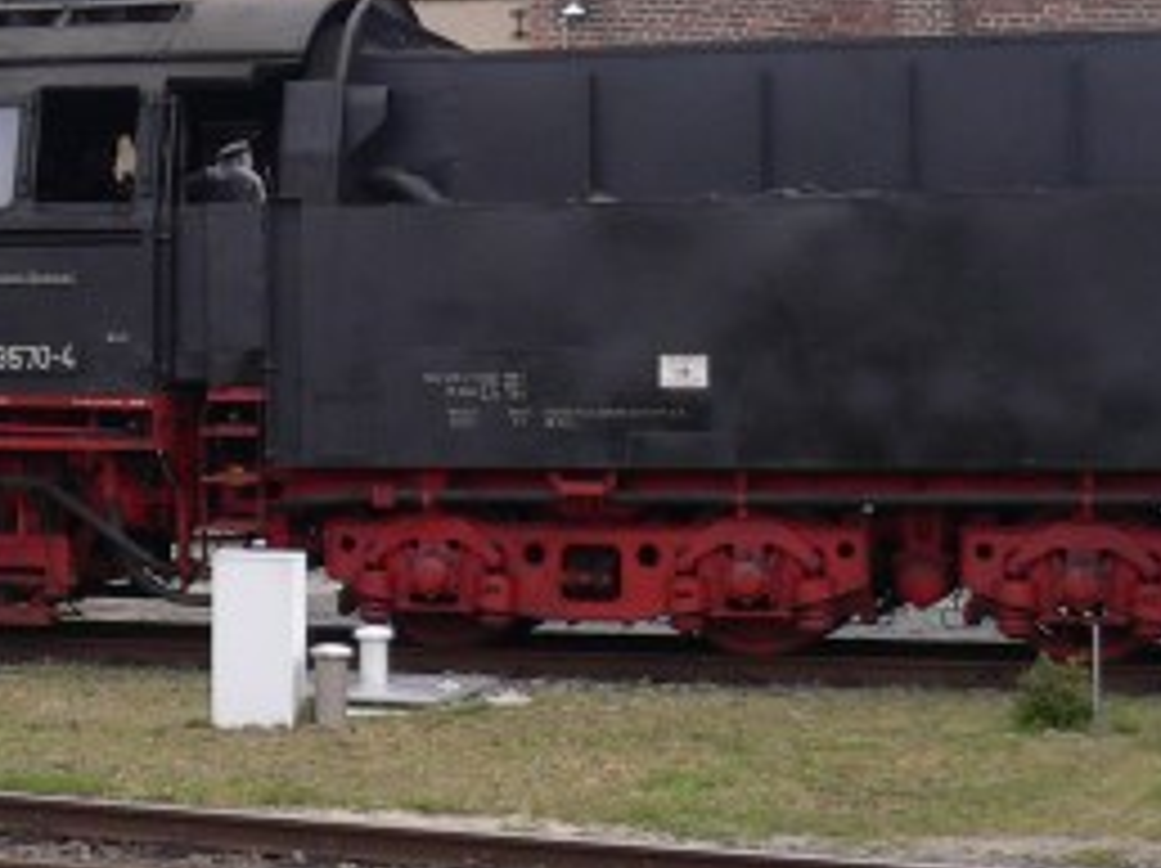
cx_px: 90
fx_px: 3183
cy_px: 191
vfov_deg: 15.4
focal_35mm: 95
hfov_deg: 20.2
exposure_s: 1/200
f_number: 2.8
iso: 100
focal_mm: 5.8
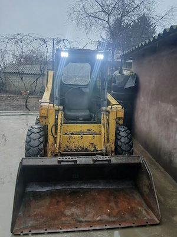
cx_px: 88
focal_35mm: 26
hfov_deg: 53.1
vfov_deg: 67.3
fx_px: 177
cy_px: 118
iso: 32
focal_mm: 3.98
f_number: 1.8
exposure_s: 1/50.3
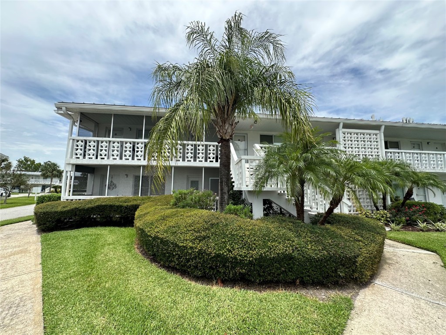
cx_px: 223
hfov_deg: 102.1
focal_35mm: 14
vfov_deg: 85.7
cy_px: 168
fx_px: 180
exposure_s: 1/972
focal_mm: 2.22
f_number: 2.2
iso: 40
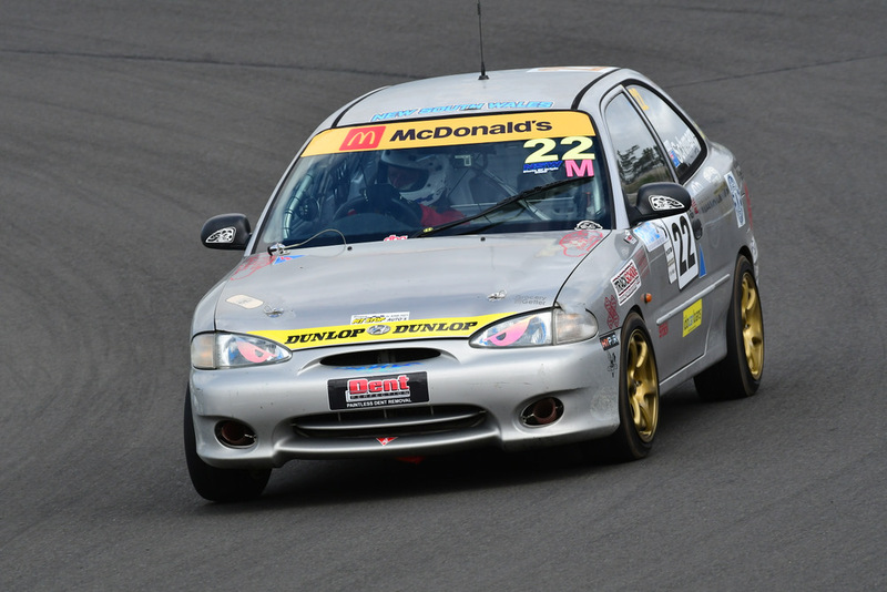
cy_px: 296
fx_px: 12200
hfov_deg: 4.2
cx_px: 444
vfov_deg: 2.8
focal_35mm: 495
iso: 640
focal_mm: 330
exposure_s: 1/640
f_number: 10
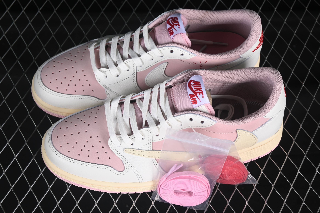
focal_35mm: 75
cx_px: 160
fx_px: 667
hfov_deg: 27.0
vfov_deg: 18.2
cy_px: 106
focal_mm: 50
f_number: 7.1
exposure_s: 1/80
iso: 160
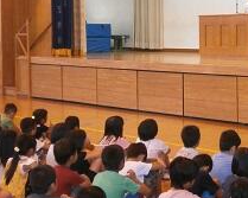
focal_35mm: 88
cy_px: 58
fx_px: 646
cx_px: 212
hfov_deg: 21.4
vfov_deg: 17.4
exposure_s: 1/40
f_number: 3.4
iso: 250
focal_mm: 8.3
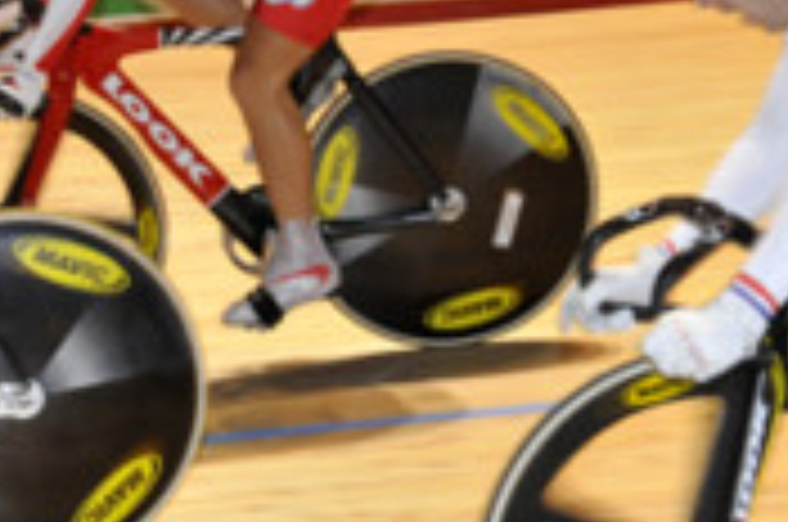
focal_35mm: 135
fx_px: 2956
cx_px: 117
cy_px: 79
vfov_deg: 10.1
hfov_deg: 15.1
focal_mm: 35
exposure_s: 1/250
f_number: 5
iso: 1000
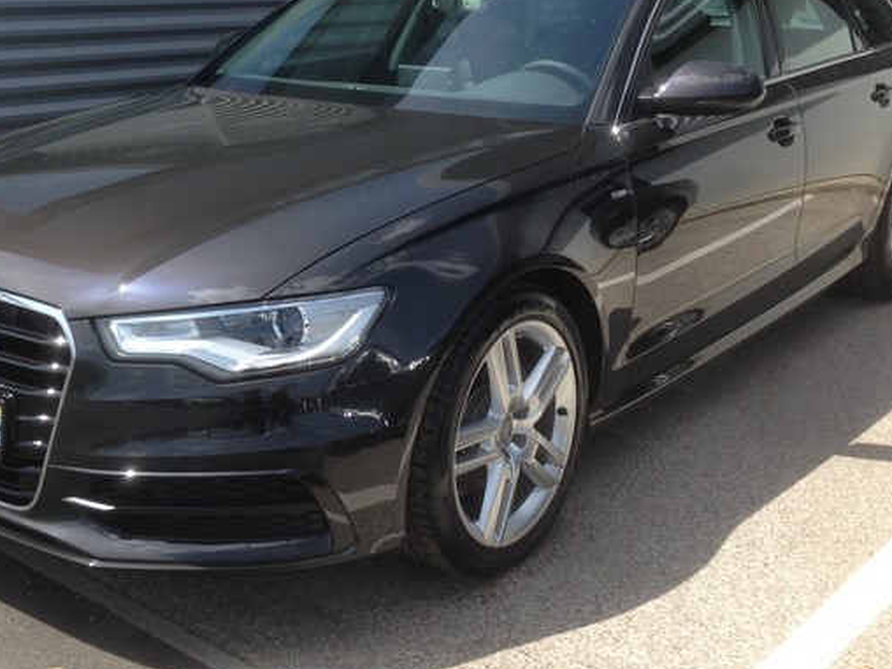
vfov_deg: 27.8
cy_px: 209
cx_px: 385
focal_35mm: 52
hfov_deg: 36.8
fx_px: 1340
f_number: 2.4
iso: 50
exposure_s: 1/951
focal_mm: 4.12
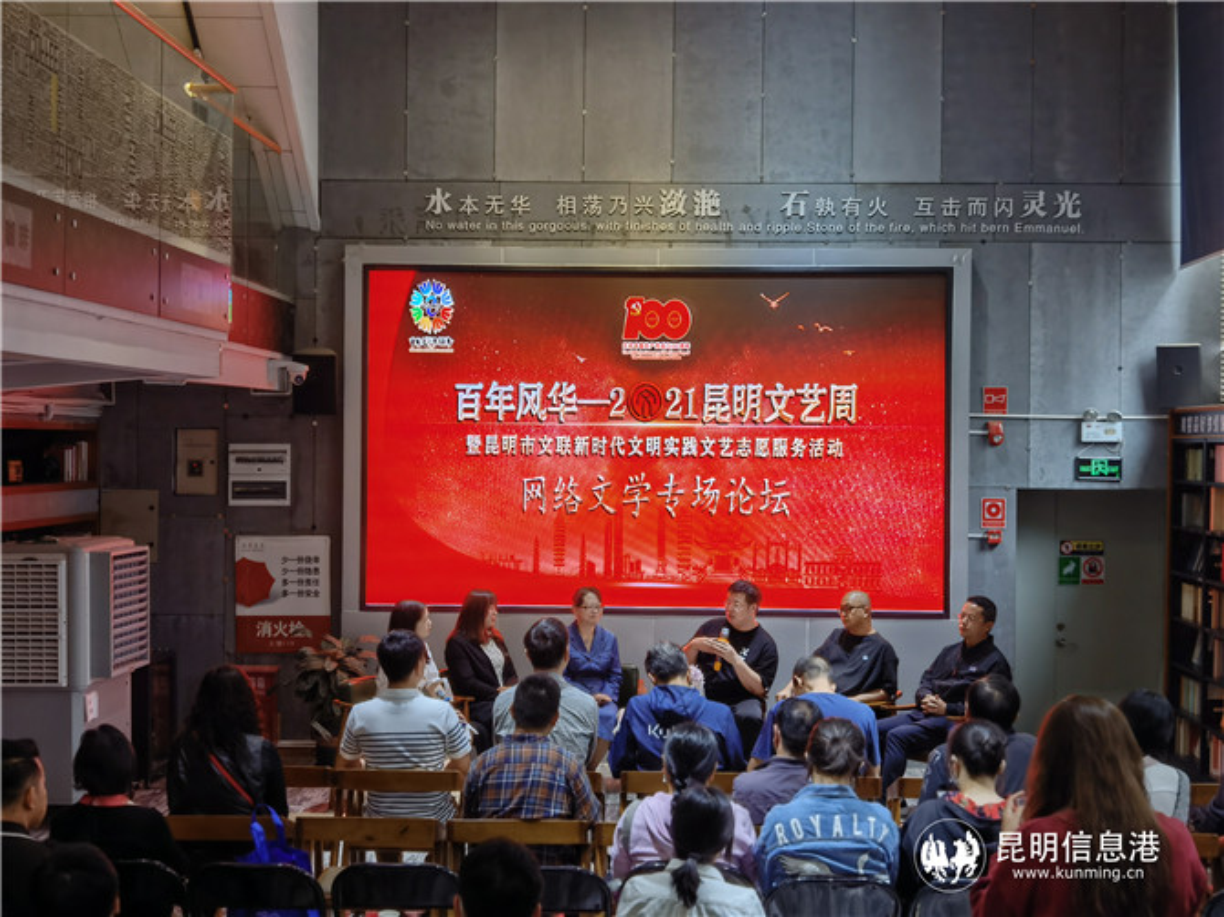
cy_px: 458
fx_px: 1909
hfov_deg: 35.6
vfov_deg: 27.0
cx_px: 612
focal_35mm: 54
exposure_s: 1/100
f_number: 4
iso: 100
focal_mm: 6.67
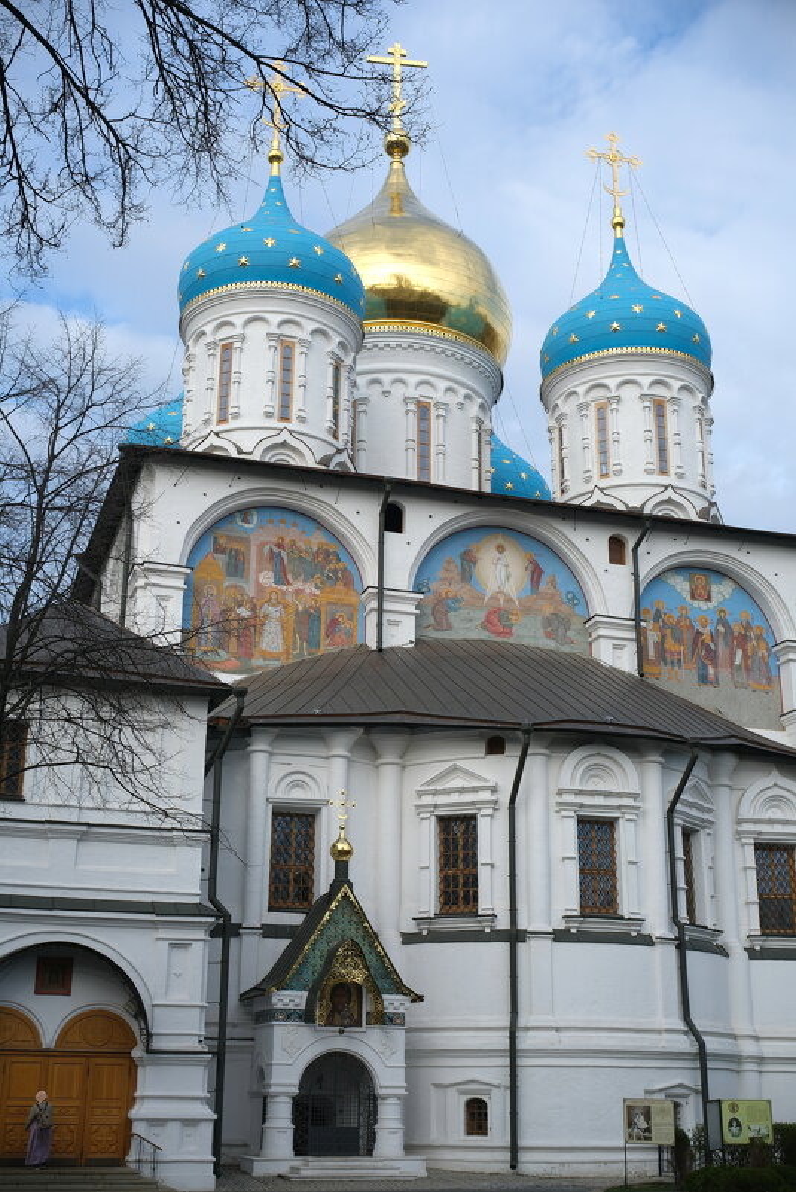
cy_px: 596
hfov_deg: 32.7
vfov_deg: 47.4
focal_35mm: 41
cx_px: 398
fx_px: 1358
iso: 160
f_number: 6.4
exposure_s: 1/340
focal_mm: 27
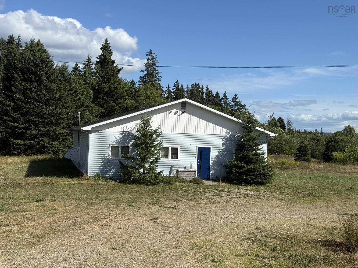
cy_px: 134
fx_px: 496
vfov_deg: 30.3
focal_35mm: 48
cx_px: 179
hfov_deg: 39.7
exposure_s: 1/6536
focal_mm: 6.76
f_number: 1.78
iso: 64
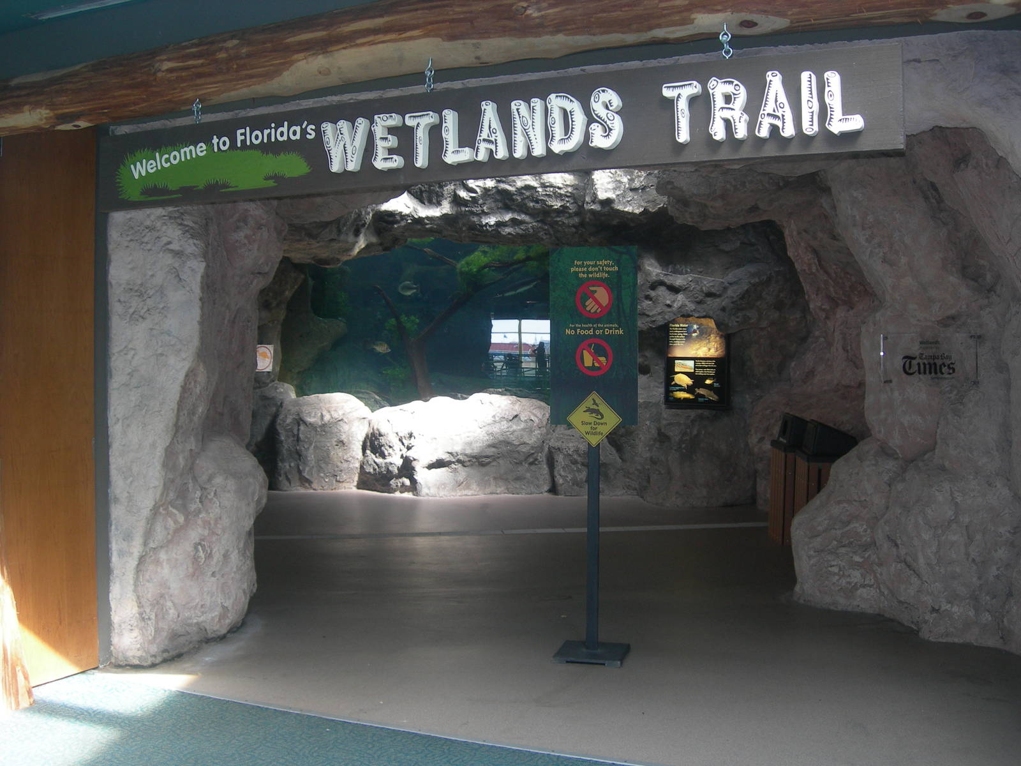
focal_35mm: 38
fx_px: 1121
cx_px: 510
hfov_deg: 49.0
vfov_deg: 37.7
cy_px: 383
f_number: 2.8
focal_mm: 7.8
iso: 50
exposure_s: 1/30
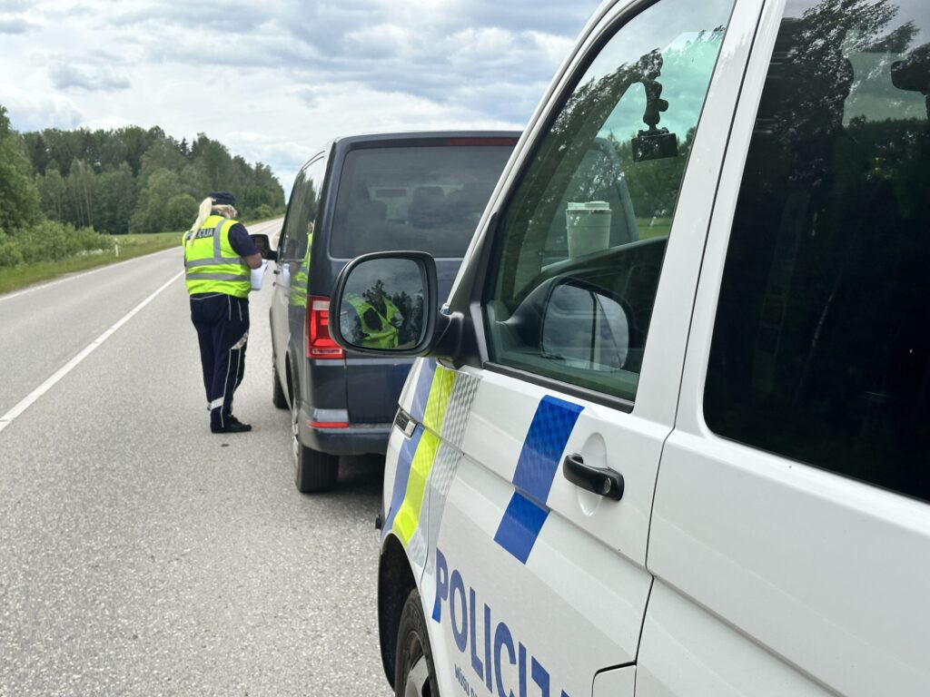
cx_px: 465
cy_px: 348
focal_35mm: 48
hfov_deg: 39.7
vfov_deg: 30.3
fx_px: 1290
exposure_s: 1/3058
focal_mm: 6.86
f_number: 1.78
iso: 64
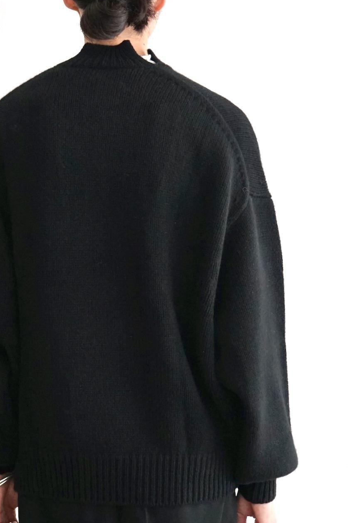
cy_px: 359
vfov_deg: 24.6
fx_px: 1189
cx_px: 116
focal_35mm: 82
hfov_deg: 16.6
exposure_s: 1/160
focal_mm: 57
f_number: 5
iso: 2000
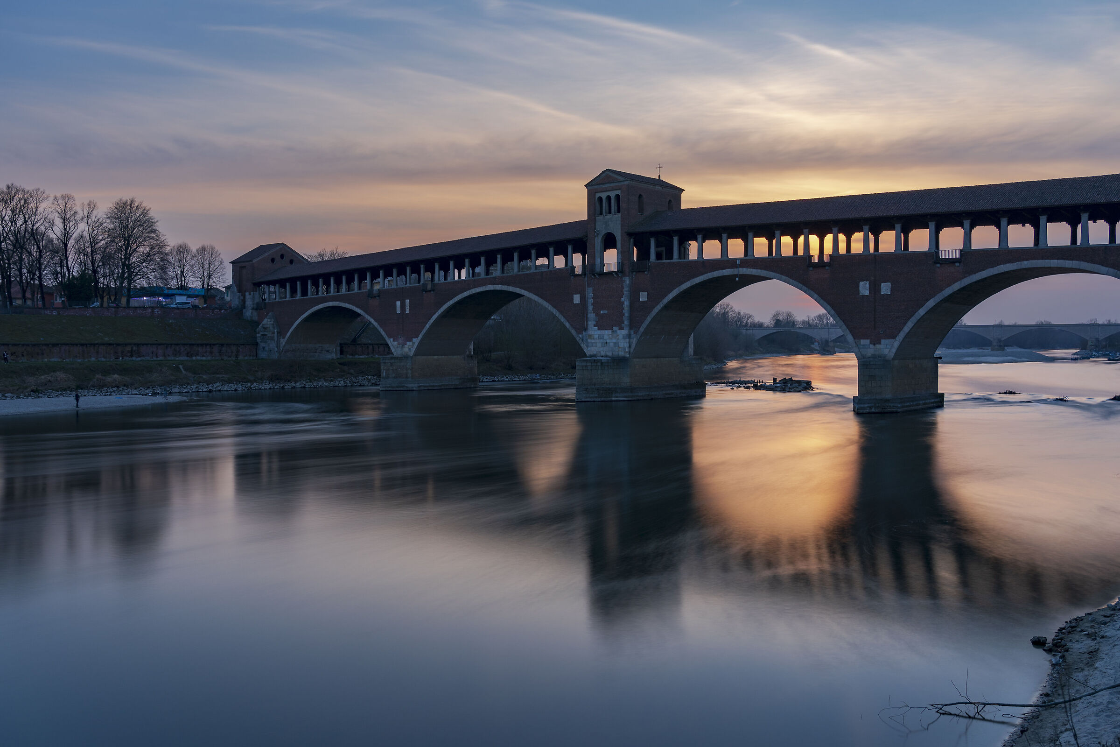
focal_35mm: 30
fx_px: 933
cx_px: 560
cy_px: 374
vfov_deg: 43.6
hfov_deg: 61.9
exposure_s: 20
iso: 100
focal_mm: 30
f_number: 7.1
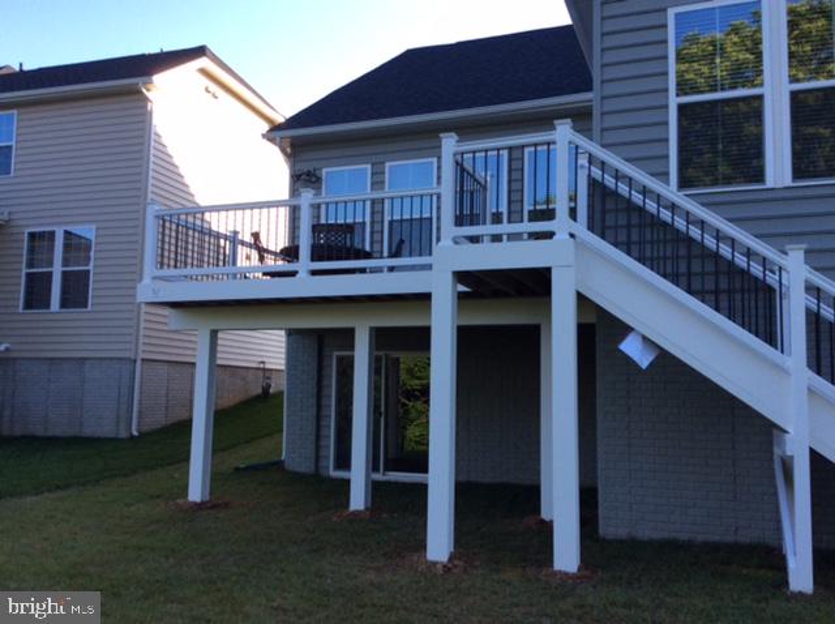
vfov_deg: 44.1
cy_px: 312
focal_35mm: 32
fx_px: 771
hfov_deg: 56.9
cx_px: 418
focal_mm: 3.3
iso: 32
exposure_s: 1/323
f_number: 2.4
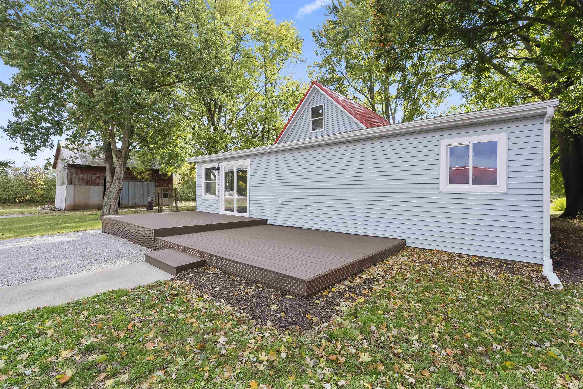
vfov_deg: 73.8
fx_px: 259
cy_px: 194
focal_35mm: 16
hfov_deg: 96.7
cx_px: 292
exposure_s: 1/20
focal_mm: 16
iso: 100
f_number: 8
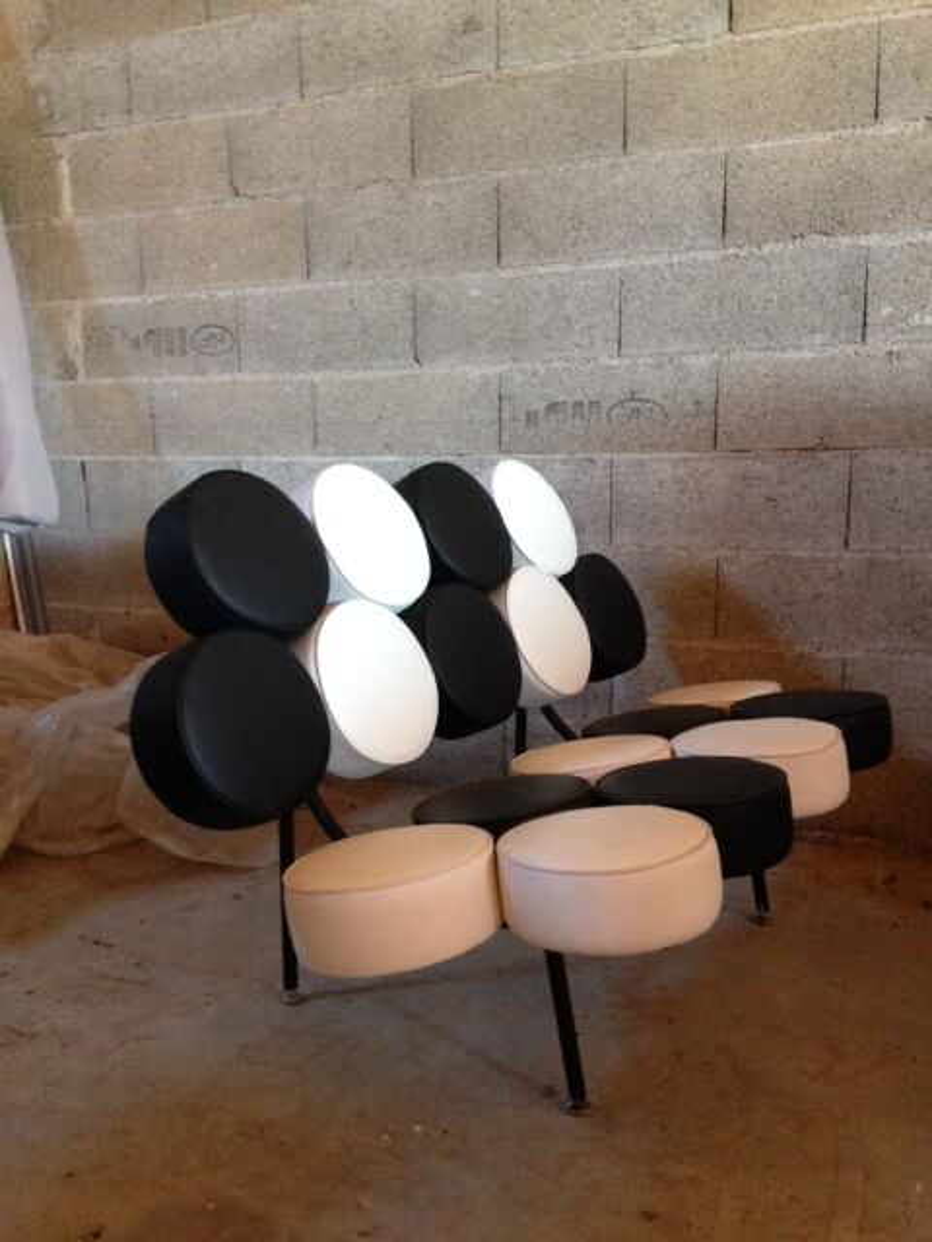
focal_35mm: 33
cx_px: 466
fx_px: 1185
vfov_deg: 55.4
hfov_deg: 42.9
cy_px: 621
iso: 320
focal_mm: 4.12
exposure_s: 1/17
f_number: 2.4
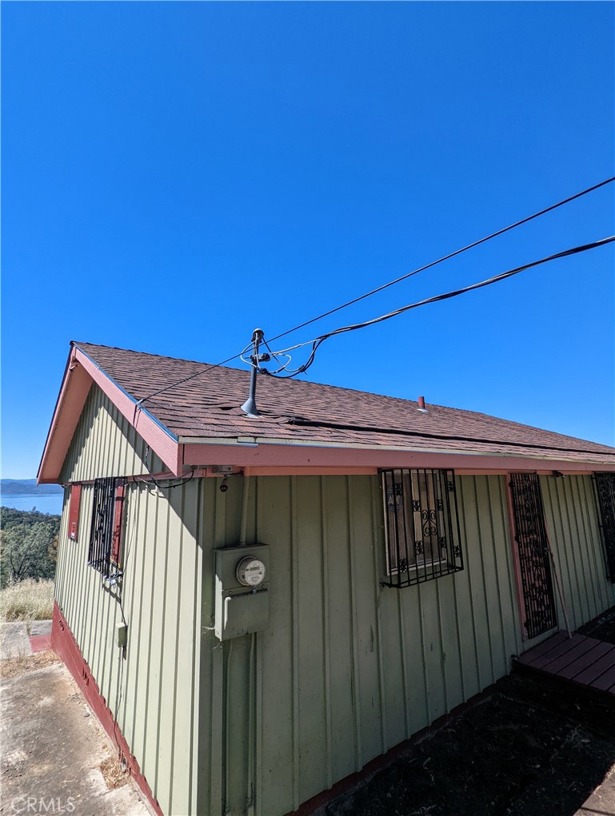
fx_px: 378
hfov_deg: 78.3
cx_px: 308
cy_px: 408
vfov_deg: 94.4
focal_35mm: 16
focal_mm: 2.35
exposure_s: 1/1348
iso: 49
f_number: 2.2
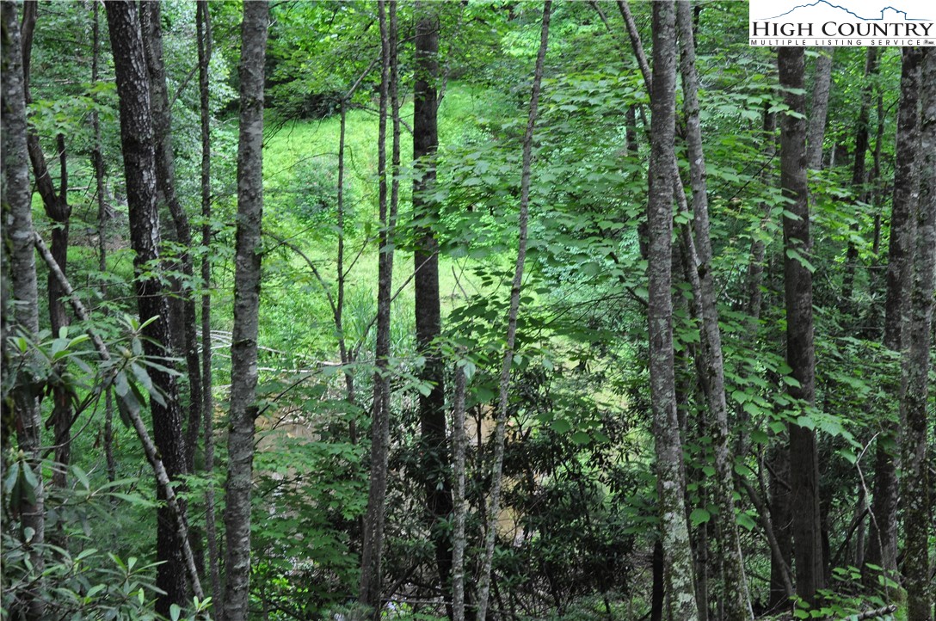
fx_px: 1480
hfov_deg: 35.1
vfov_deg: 23.7
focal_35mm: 57
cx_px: 468
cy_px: 310
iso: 560
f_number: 8
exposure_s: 1/60
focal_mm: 38
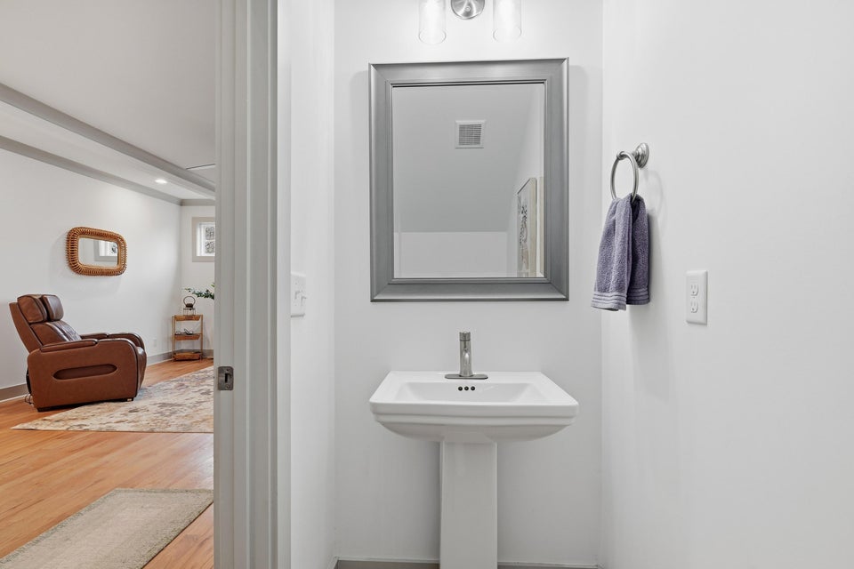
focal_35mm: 17
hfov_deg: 93.3
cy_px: 284
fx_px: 403
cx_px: 427
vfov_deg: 70.4
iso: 100
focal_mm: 17
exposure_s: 1/25
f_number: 11
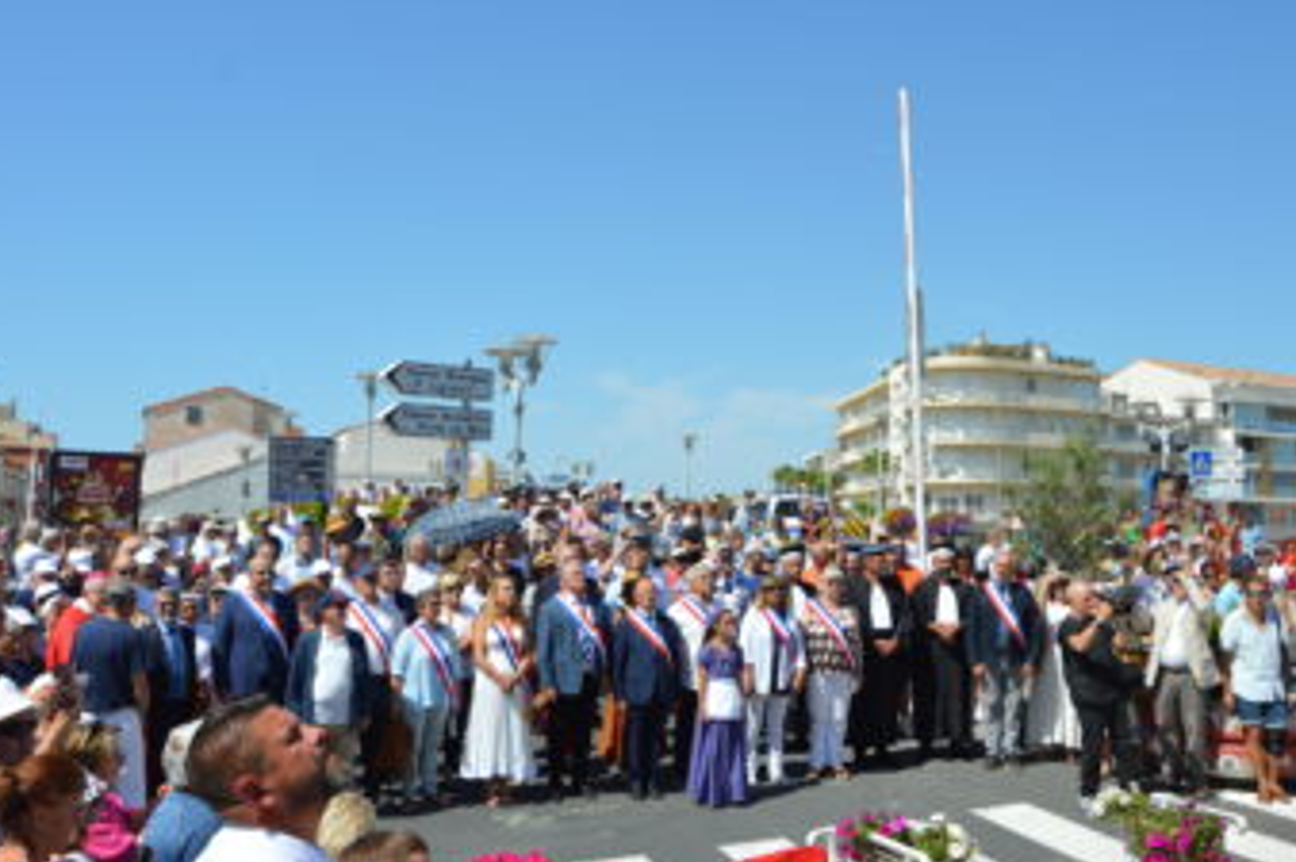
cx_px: 652
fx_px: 1151
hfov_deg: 58.7
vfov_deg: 41.0
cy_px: 377
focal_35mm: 32
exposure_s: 1/320
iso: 100
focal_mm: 18
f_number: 9
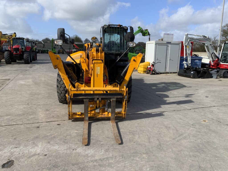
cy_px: 86
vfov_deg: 48.2
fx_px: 191
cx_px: 114
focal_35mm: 29
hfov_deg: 61.7
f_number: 1.8
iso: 16
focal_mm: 3
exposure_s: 1/1577
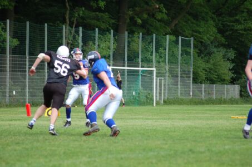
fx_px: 1572
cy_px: 84
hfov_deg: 9.2
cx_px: 126
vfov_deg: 6.1
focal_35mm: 225
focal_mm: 150
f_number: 4.5
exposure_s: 1/800
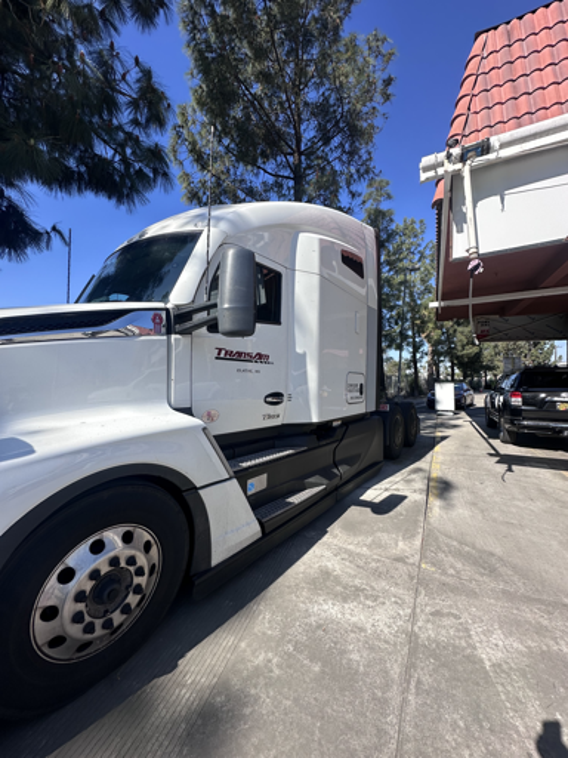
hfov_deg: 85.7
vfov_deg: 102.1
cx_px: 284
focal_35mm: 14
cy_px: 379
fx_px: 306
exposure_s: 1/1383
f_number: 2.2
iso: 40
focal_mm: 2.22
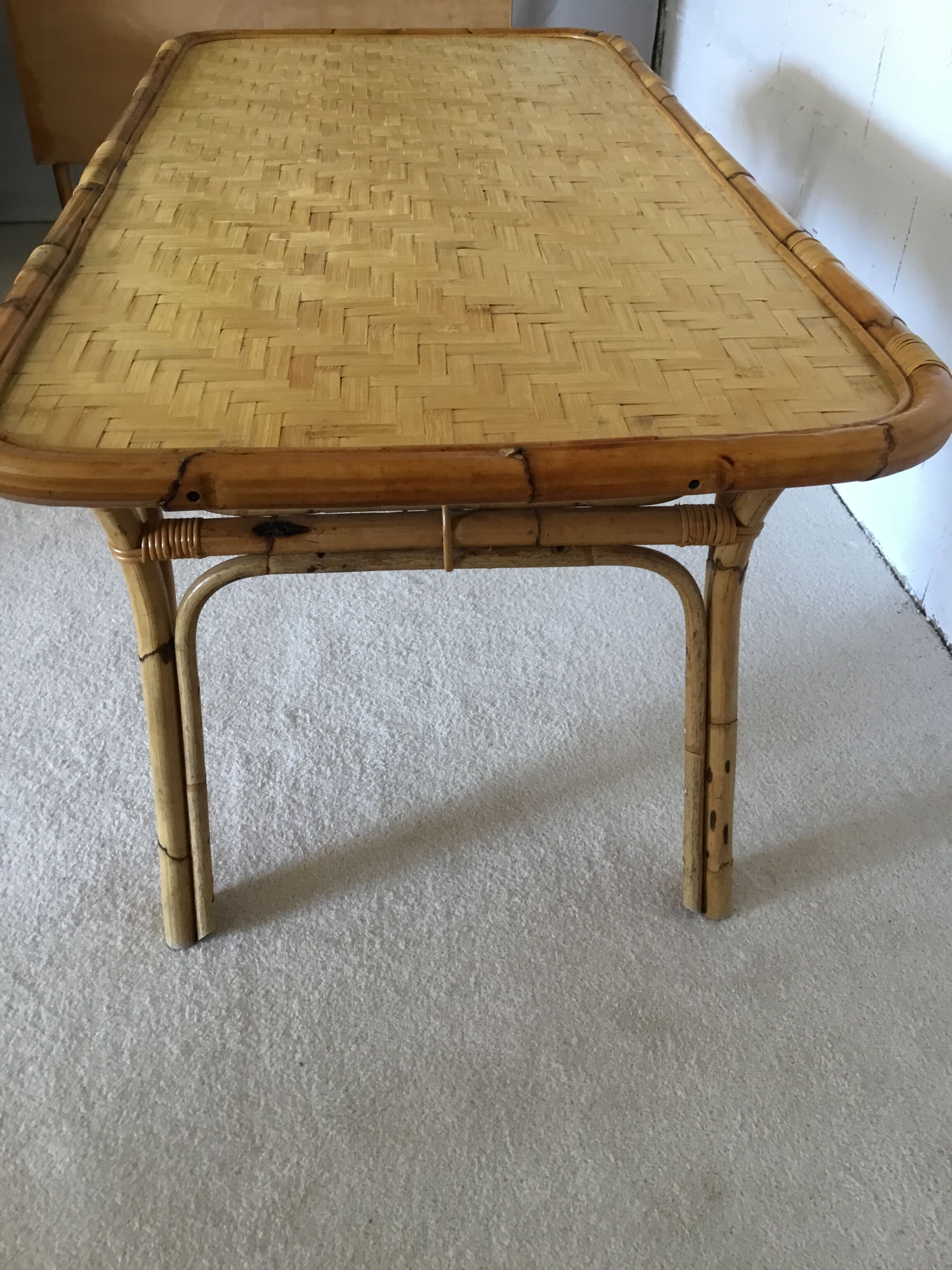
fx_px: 1137
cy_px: 635
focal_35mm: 31
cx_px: 476
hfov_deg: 45.4
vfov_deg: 58.4
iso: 100
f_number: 2.4
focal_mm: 3.3
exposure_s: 1/33
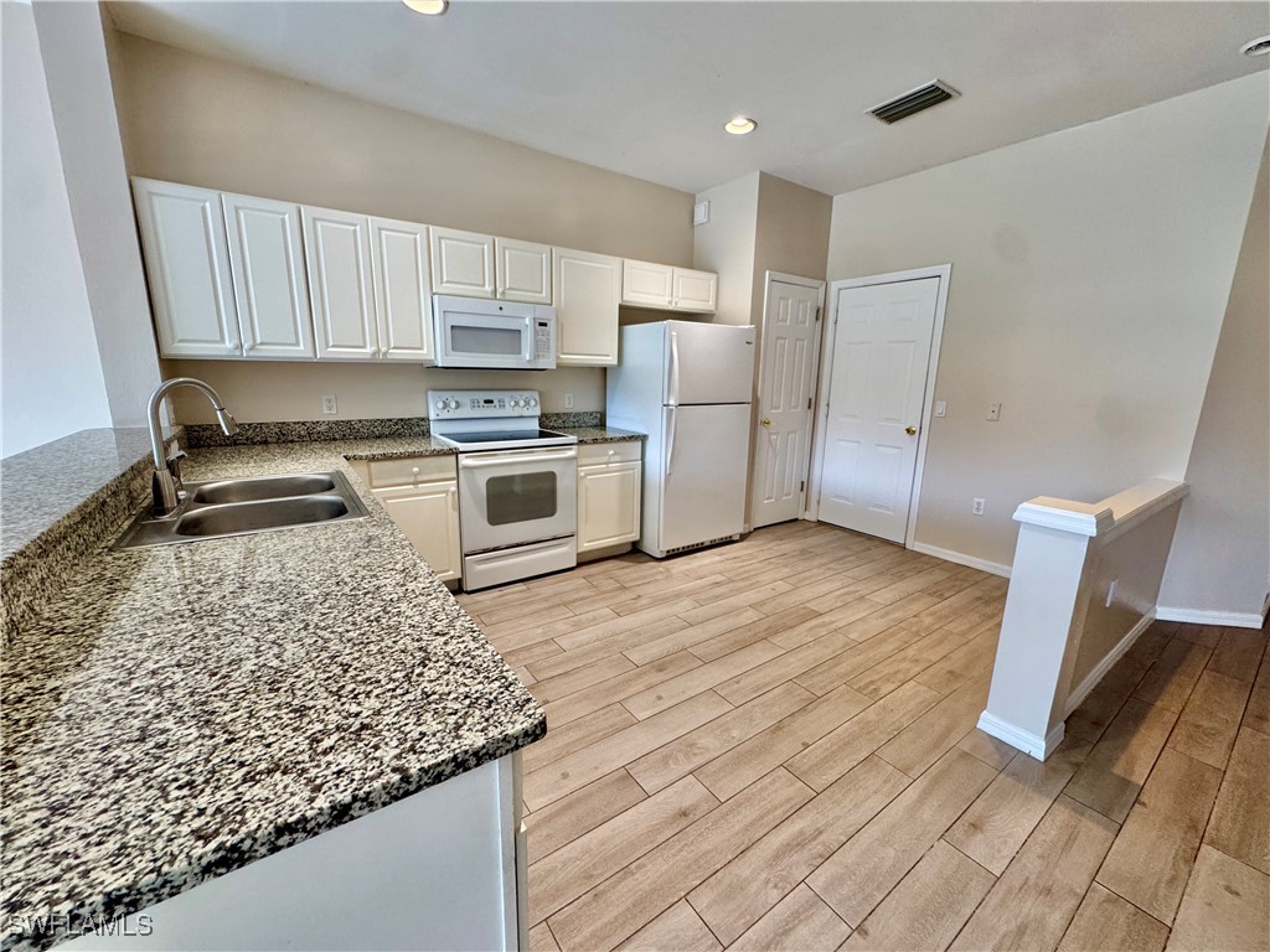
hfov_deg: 102.1
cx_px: 635
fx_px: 514
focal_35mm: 14
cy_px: 476
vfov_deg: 85.7
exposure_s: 1/120
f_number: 2.2
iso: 200
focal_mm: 2.22
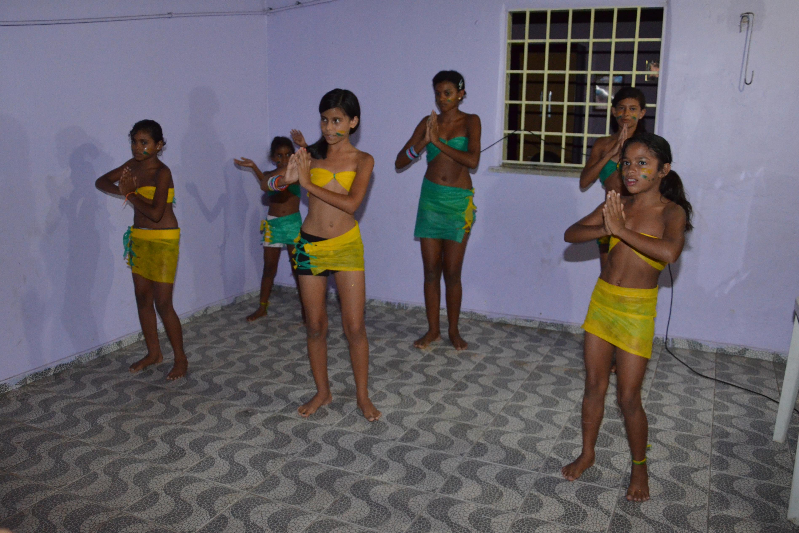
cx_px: 395
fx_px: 621
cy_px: 262
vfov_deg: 46.4
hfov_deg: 65.5
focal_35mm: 28
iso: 3200
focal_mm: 18
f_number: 4
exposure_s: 1/60
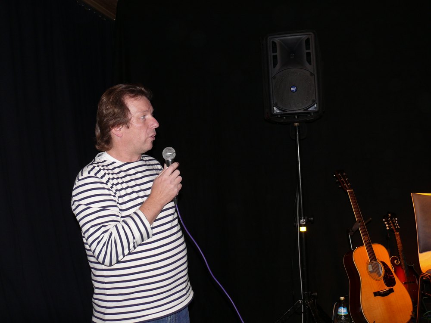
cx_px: 216
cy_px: 162
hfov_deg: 45.8
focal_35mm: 41
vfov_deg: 35.1
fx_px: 510
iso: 100
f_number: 2.8
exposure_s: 1/30
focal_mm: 8.5
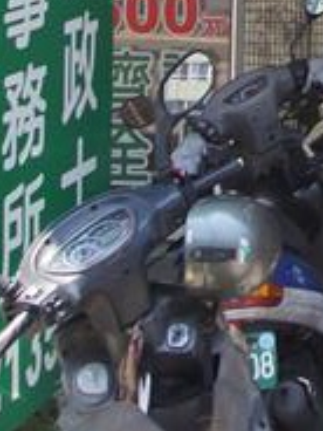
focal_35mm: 144
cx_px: 701
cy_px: -391
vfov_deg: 12.3
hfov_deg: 9.5
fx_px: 1792
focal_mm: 18
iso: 100
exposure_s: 1/60
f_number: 8
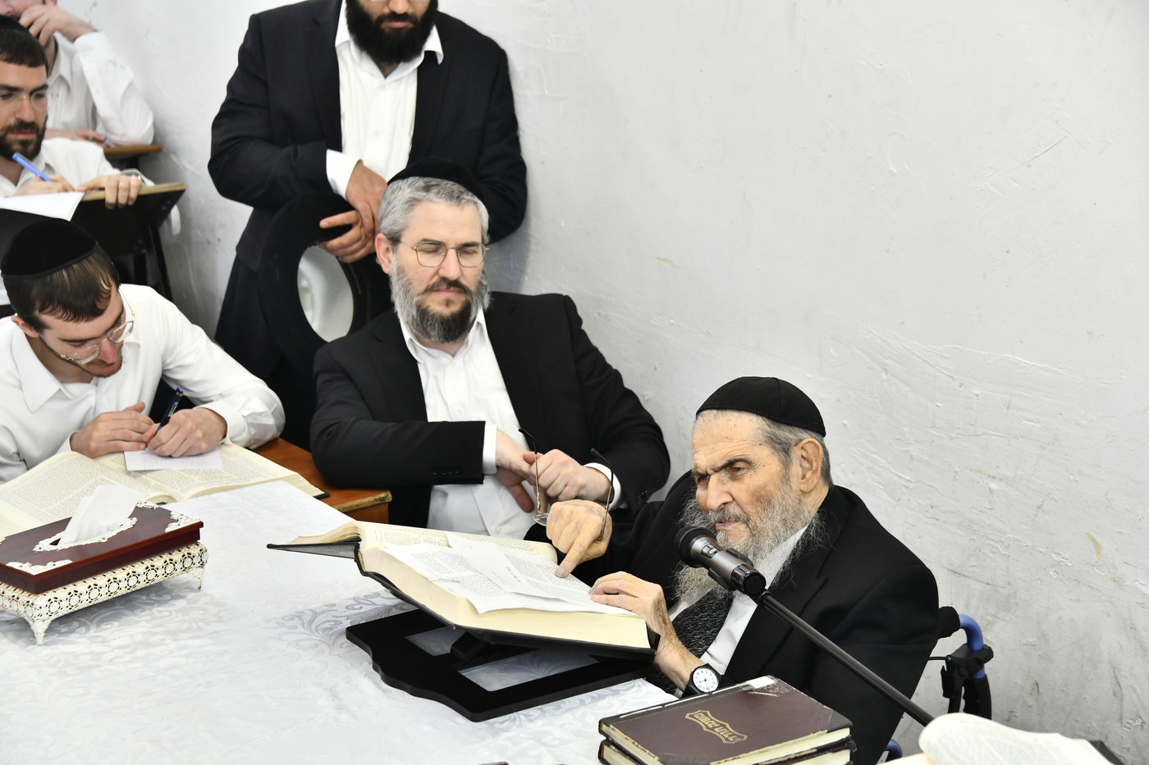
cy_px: 382
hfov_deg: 22.6
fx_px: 2872
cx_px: 574
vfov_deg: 15.2
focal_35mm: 90
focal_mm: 90
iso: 1250
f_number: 5.6
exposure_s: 1/125
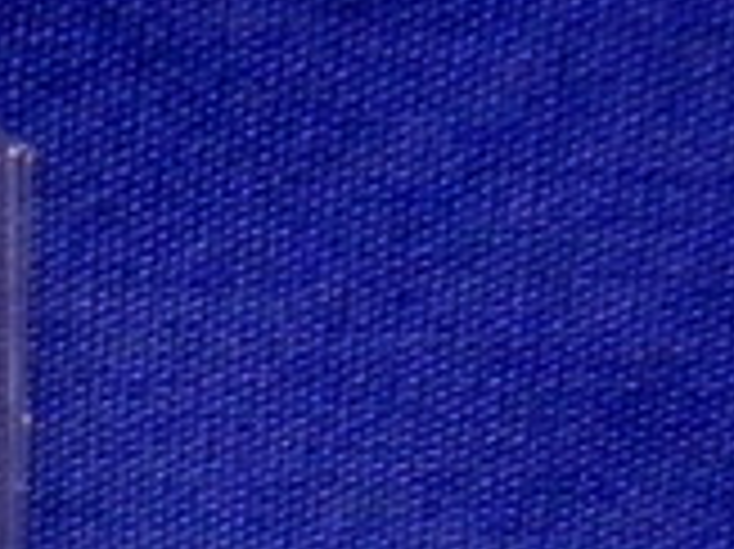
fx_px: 3856
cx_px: -802
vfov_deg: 7.6
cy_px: 1318
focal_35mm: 182
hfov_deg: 10.0
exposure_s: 1/44.6
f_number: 2.8
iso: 400
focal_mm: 5.2
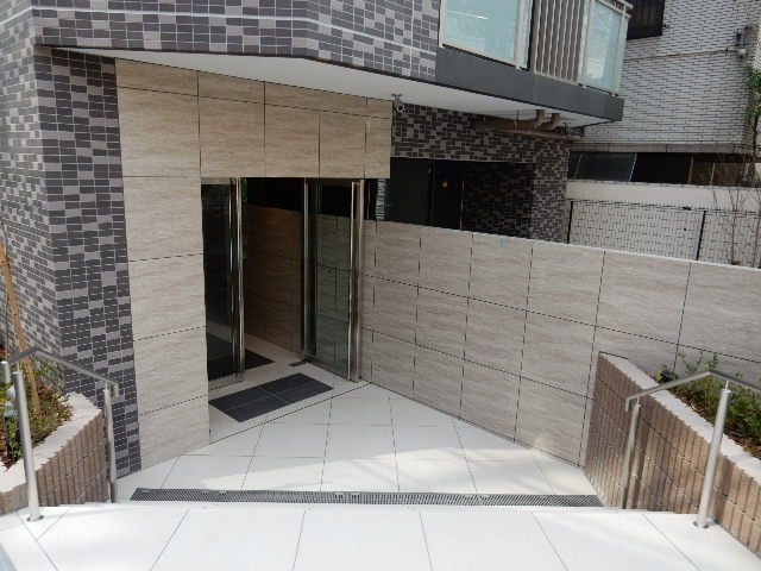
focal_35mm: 25
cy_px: 286
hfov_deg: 69.4
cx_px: 380
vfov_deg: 54.9
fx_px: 550
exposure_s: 1/250
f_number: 3.7
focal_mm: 4.5
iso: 125
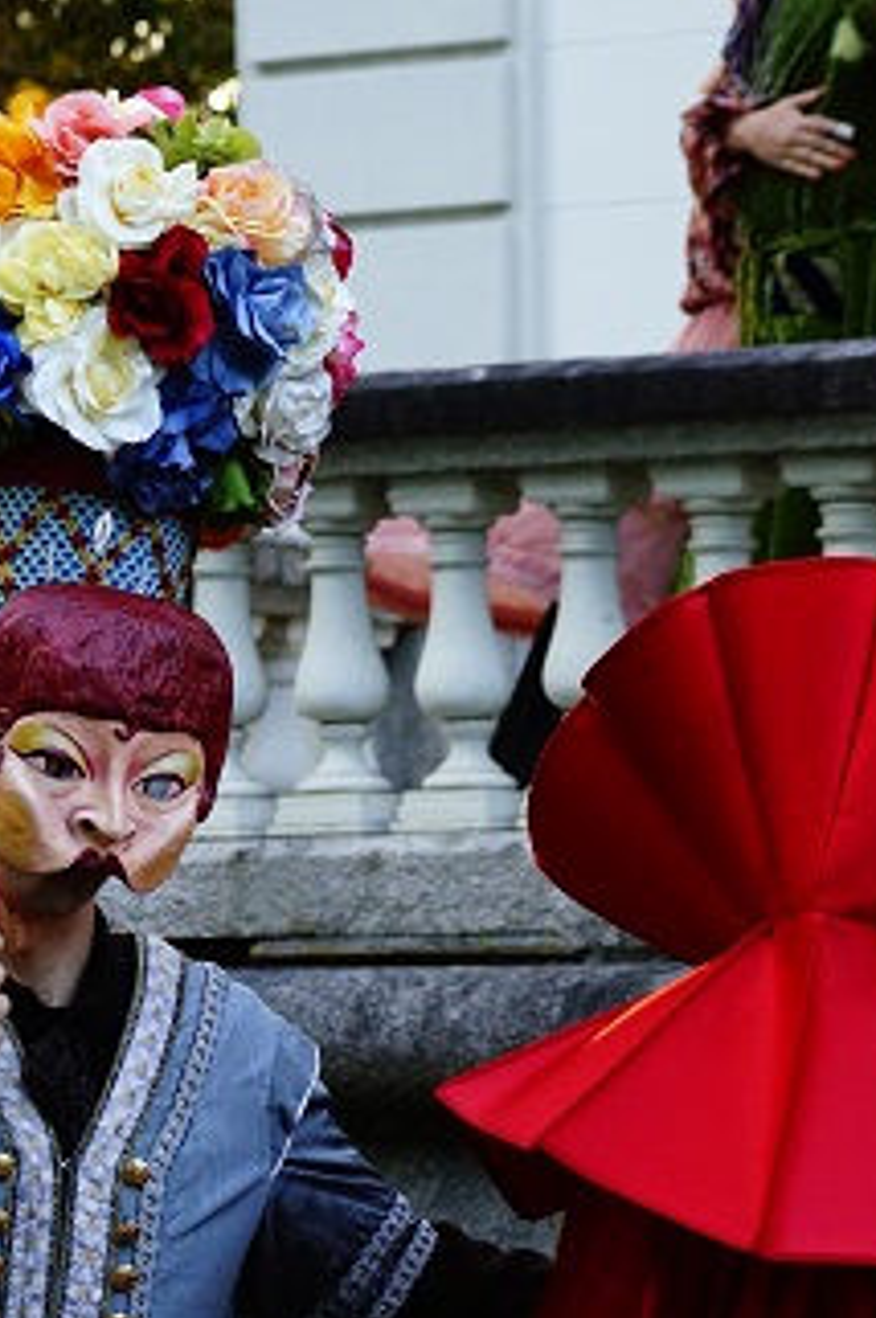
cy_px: 821
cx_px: 307
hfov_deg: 7.2
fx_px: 6913
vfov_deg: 10.9
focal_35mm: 189
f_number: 6.3
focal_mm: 90
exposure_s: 1/320
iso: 1600
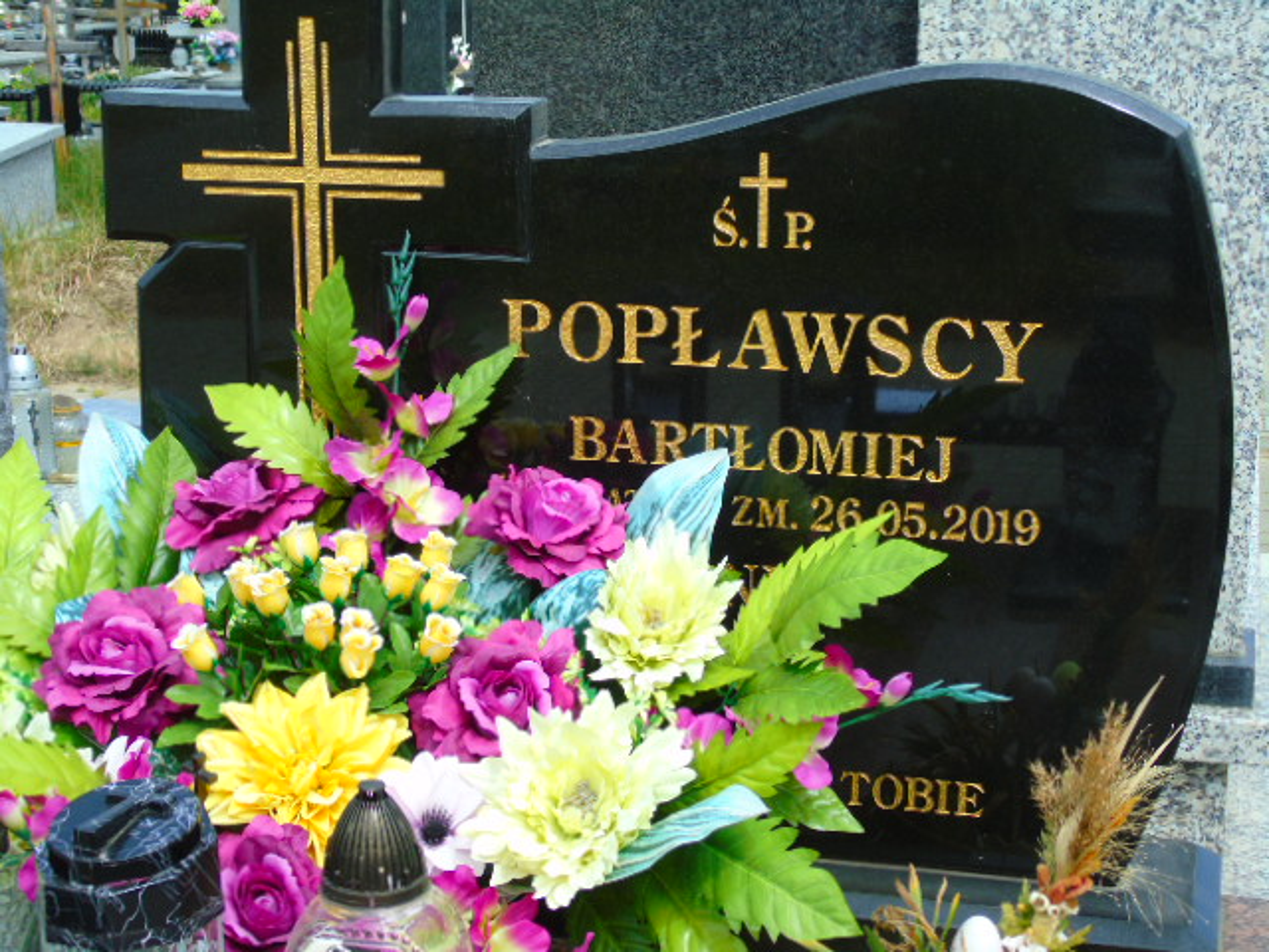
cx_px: 634
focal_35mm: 62
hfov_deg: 31.2
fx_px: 2273
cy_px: 476
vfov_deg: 23.7
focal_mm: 11
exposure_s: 1/400
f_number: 4.5
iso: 80
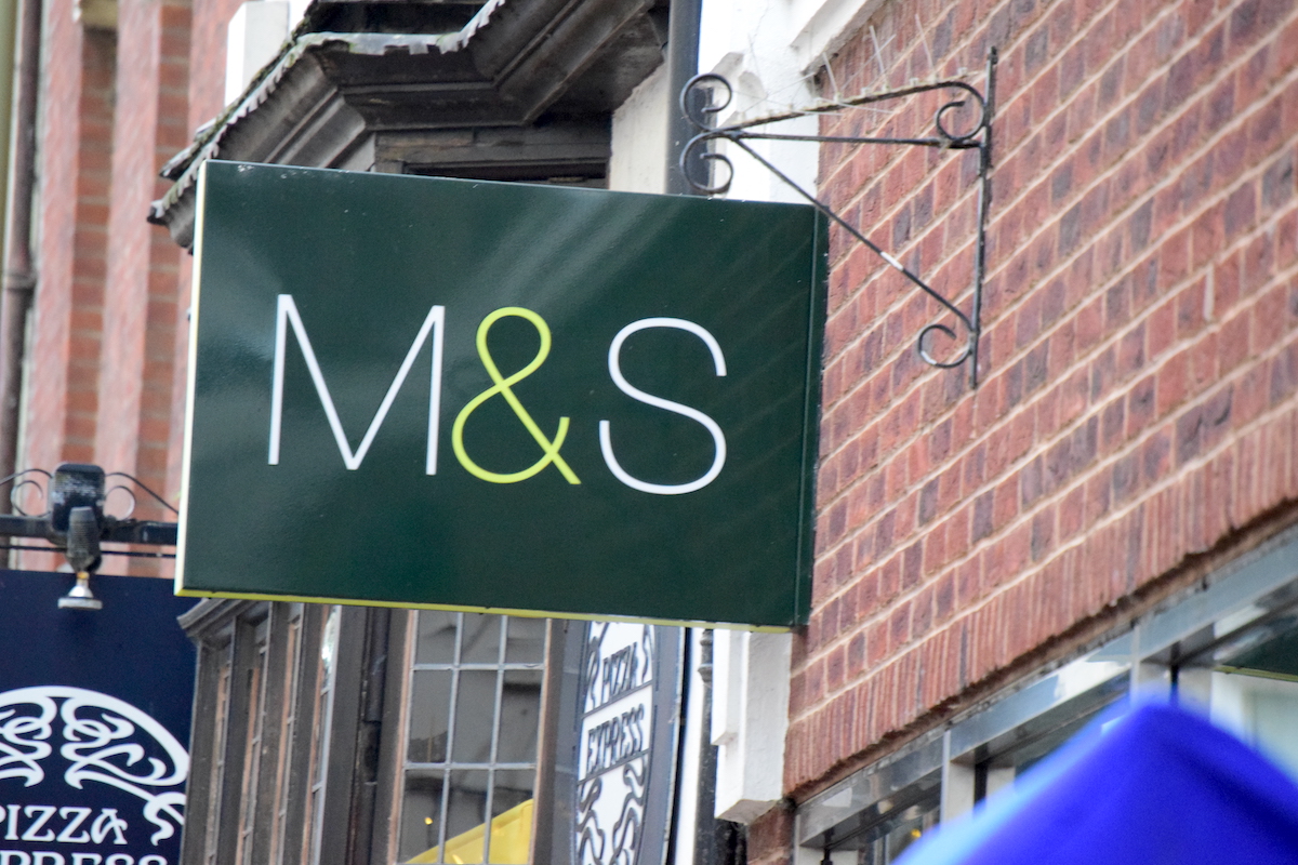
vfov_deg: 4.6
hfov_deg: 6.9
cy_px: 432
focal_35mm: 300
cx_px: 649
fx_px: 10816
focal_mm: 200
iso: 5000
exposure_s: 1/320
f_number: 5.6
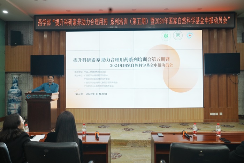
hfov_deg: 63.7
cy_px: 82
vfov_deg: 44.9
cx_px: 122
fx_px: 196
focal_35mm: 29
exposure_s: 1/40
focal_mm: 29
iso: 640
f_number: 5.6
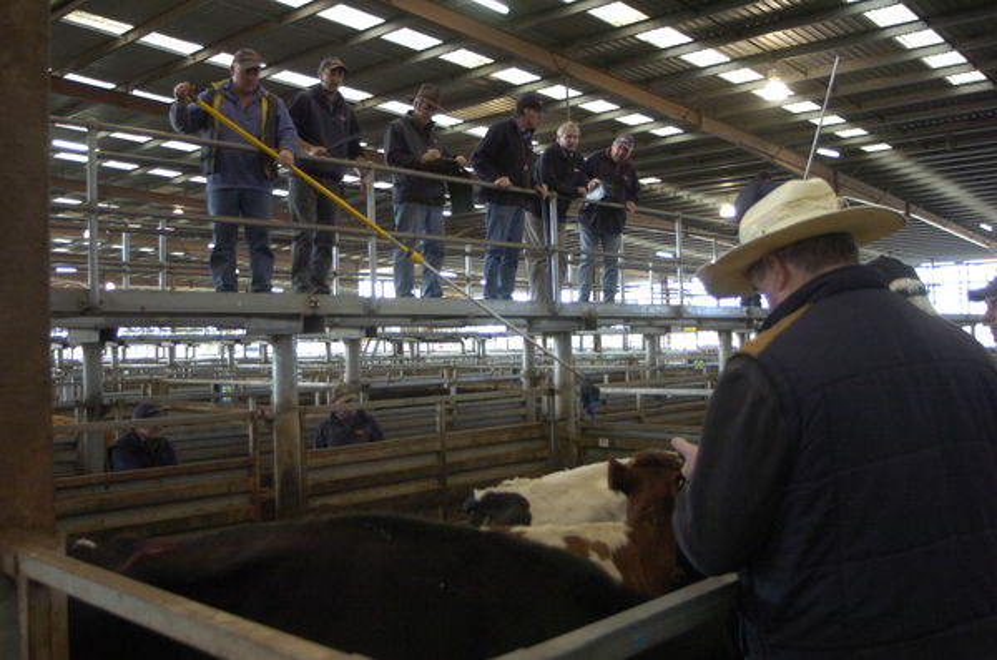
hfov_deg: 57.3
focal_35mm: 33
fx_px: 912
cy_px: 330
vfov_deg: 39.8
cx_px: 498
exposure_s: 1/60
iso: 800
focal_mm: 22
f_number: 3.5
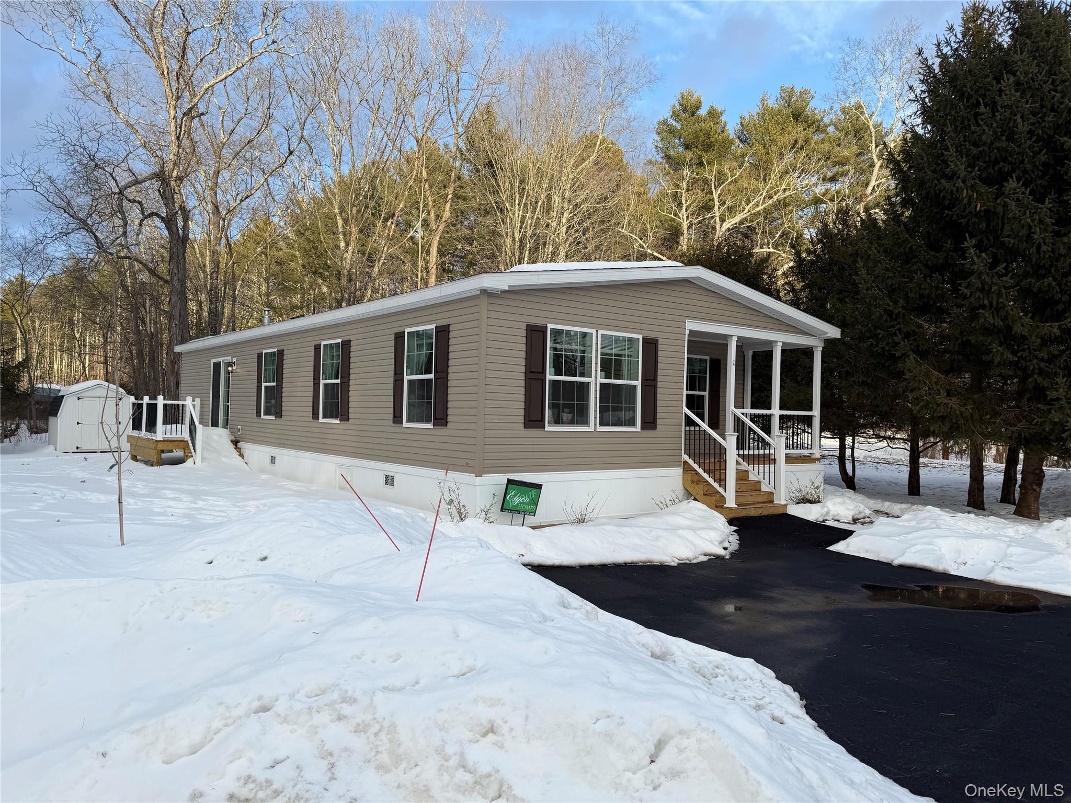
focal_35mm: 24
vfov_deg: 56.8
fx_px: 743
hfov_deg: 71.6
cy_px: 402
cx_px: 536
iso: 80
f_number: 1.78
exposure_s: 1/2232
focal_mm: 6.76
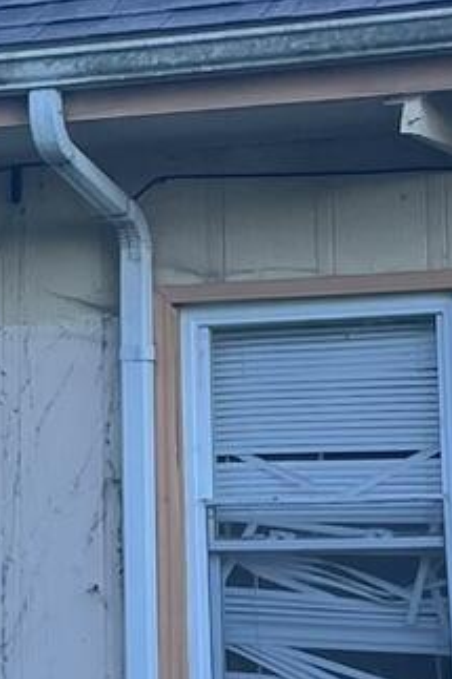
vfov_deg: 12.4
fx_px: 3111
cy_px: 158
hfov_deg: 8.1
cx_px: -330
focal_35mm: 165
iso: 32
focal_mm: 5.1
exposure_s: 1/704
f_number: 1.6
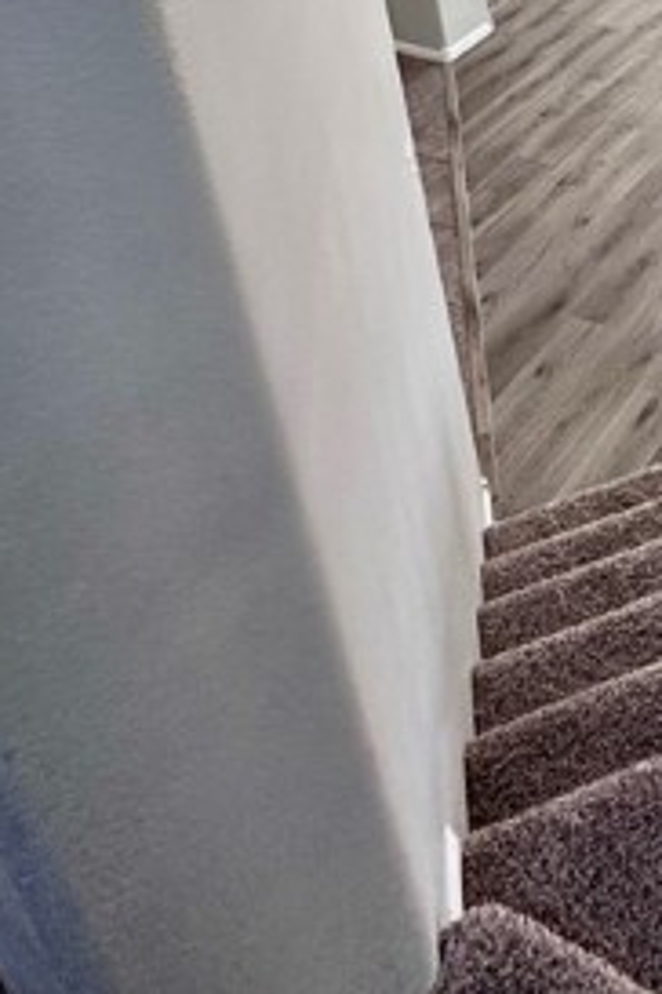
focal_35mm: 41
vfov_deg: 38.0
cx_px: 837
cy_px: -142
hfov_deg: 27.7
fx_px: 1131
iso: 320
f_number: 2.2
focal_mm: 2.22
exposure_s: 1/99
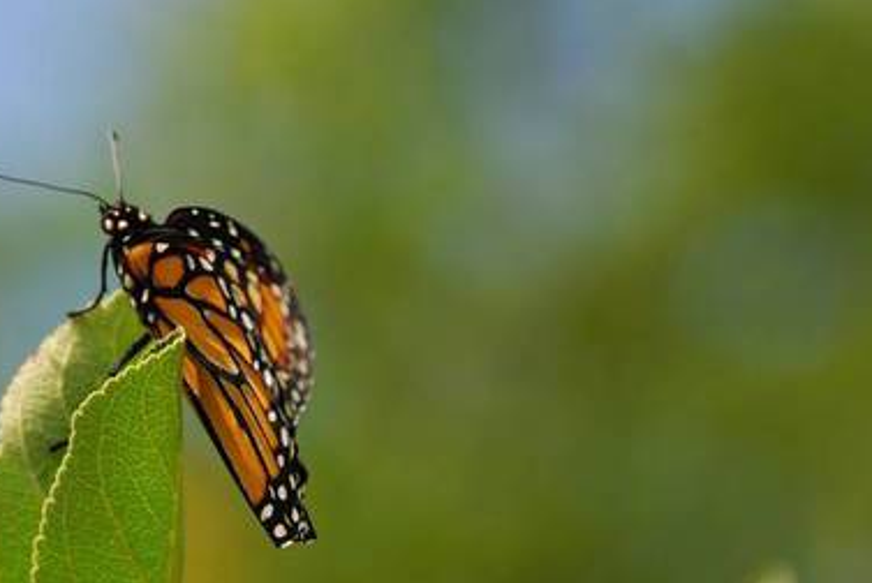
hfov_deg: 3.7
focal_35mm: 557
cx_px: 146
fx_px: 13502
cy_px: 238
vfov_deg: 2.5
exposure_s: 1/250
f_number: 5.6
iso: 100
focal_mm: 200
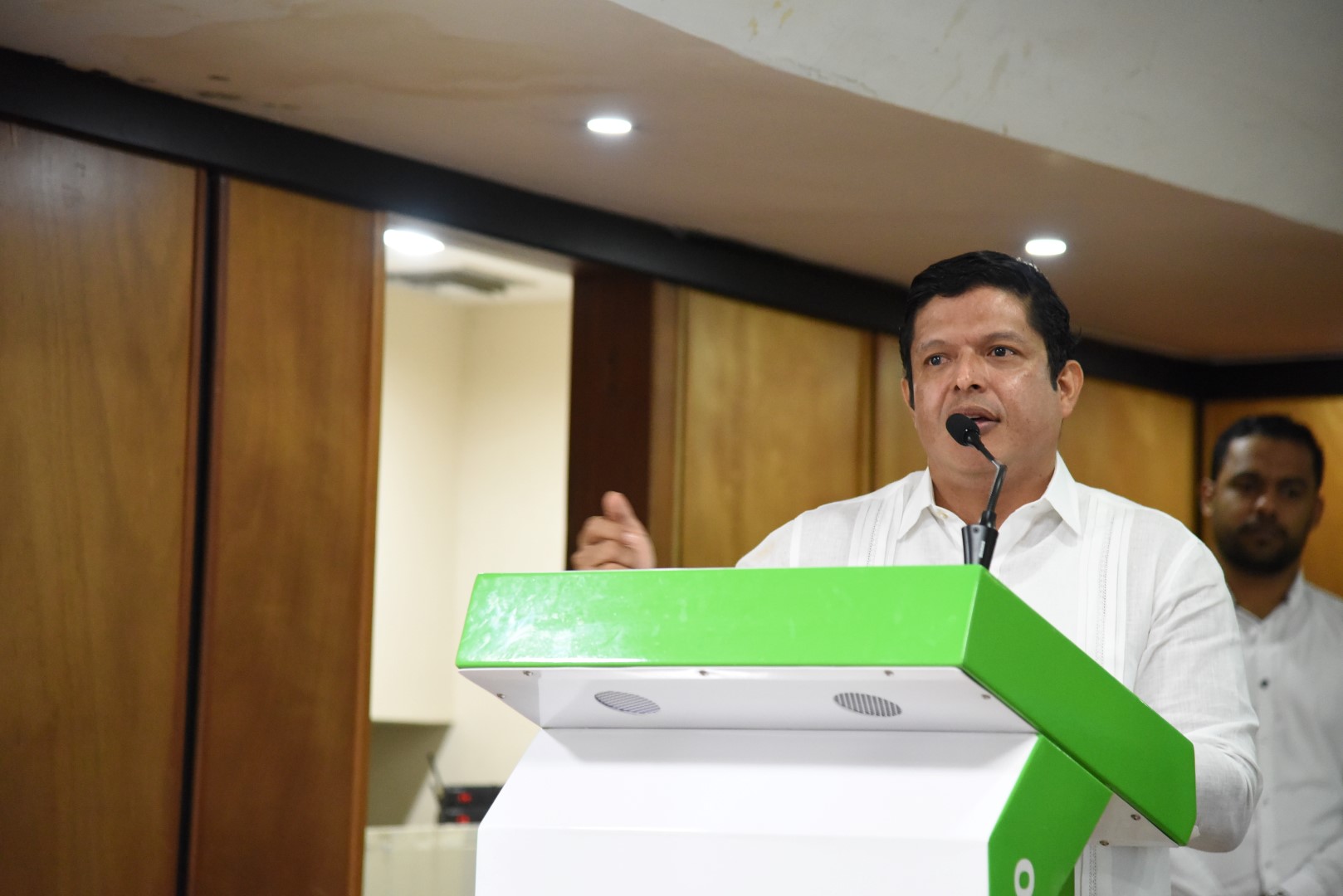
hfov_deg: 17.1
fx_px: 4478
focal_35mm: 120
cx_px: 672
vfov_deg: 11.4
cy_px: 448
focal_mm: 120
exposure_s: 1/125
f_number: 4
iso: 5000
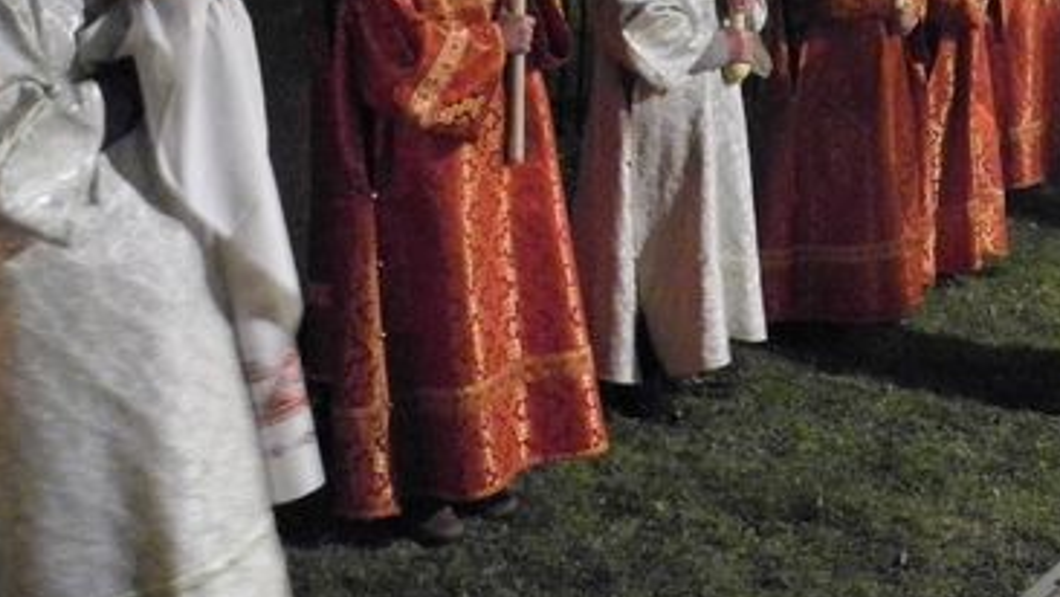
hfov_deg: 33.0
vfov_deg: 19.3
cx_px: 970
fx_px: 1687
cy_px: -43
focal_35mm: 60
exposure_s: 1/2.5
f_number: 2.8
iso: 1600
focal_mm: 6
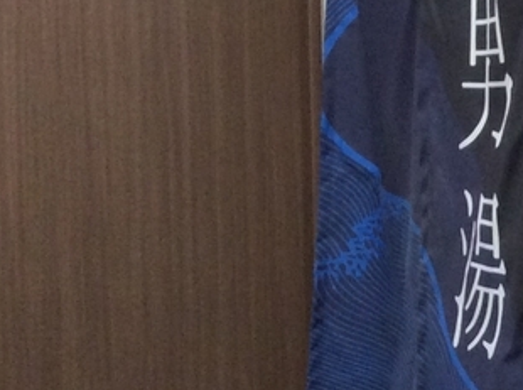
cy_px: 317
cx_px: 747
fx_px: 1869
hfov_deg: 14.9
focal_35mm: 124
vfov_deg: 11.9
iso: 125
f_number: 2.4
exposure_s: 1/24
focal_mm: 3.3
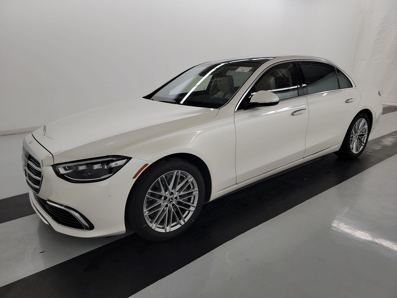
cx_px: 198
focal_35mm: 24
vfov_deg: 56.8
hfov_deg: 71.6
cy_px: 149
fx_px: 275
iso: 149
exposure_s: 1/59
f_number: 1.8
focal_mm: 6.7
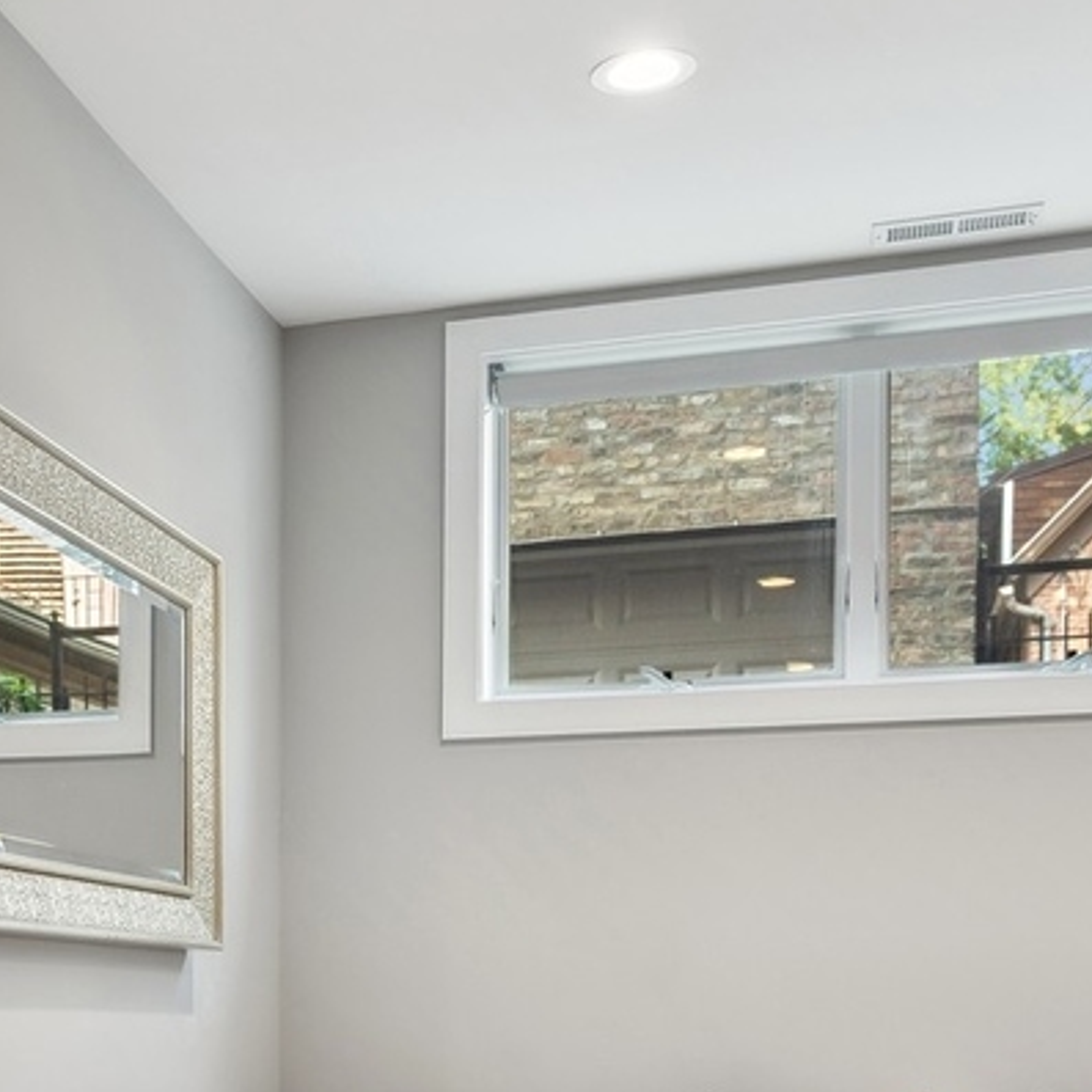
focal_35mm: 59
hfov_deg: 27.6
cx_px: 26
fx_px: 2106
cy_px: 1020
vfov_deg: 27.8
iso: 400
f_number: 8
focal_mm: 17
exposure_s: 1/8
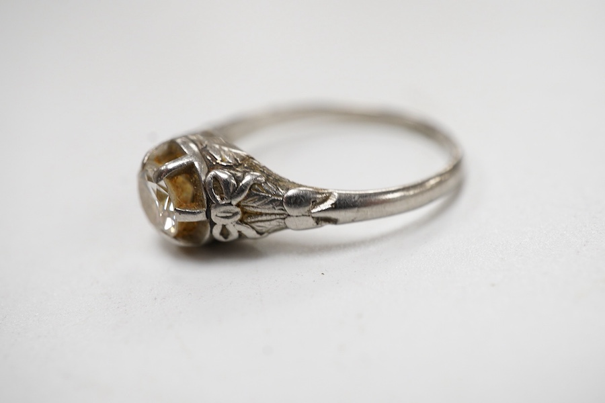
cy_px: 202
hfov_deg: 43.6
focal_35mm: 45
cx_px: 302
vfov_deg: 29.9
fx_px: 756
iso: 1250
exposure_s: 1/125
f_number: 11
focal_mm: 30
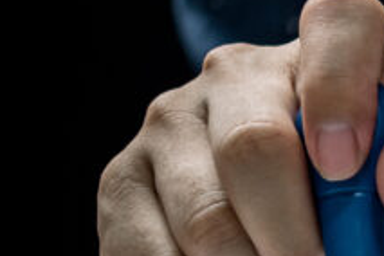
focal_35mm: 289
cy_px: 449
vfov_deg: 4.7
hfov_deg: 6.8
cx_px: 885
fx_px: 3082
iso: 400
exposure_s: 1/80
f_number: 2.8
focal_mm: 60
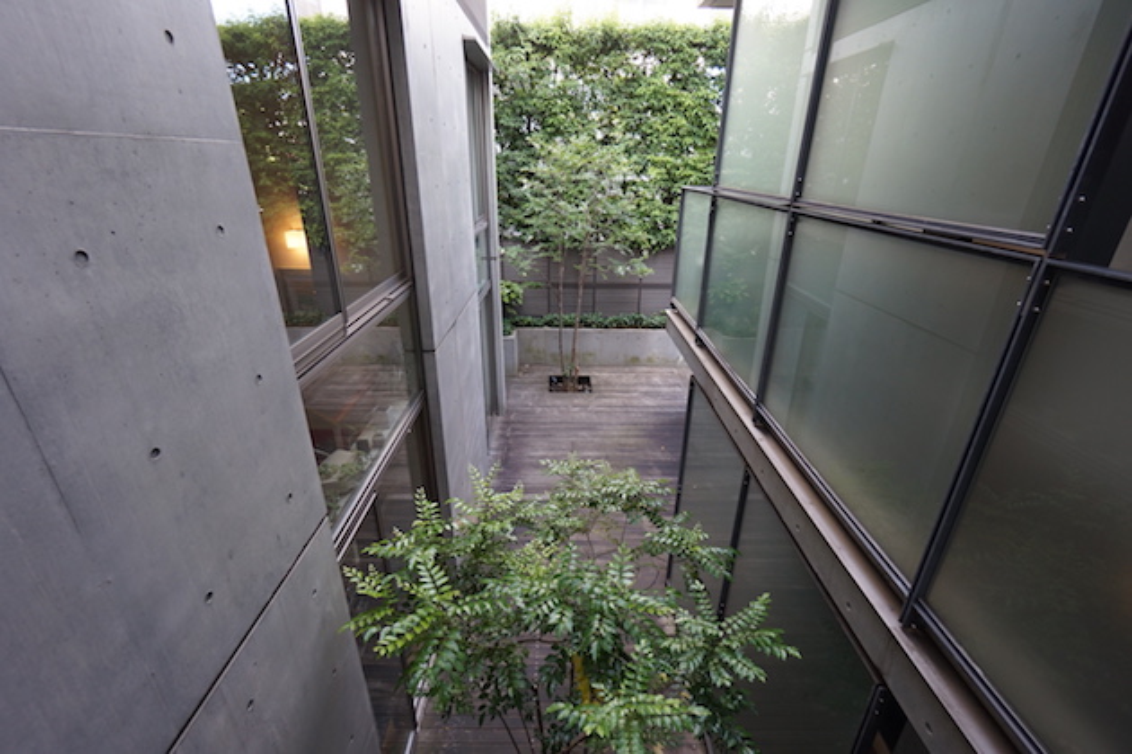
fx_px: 472
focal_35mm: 15
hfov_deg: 100.4
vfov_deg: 77.3
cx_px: 566
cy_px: 377
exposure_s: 1/80
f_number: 4.5
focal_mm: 10
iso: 400
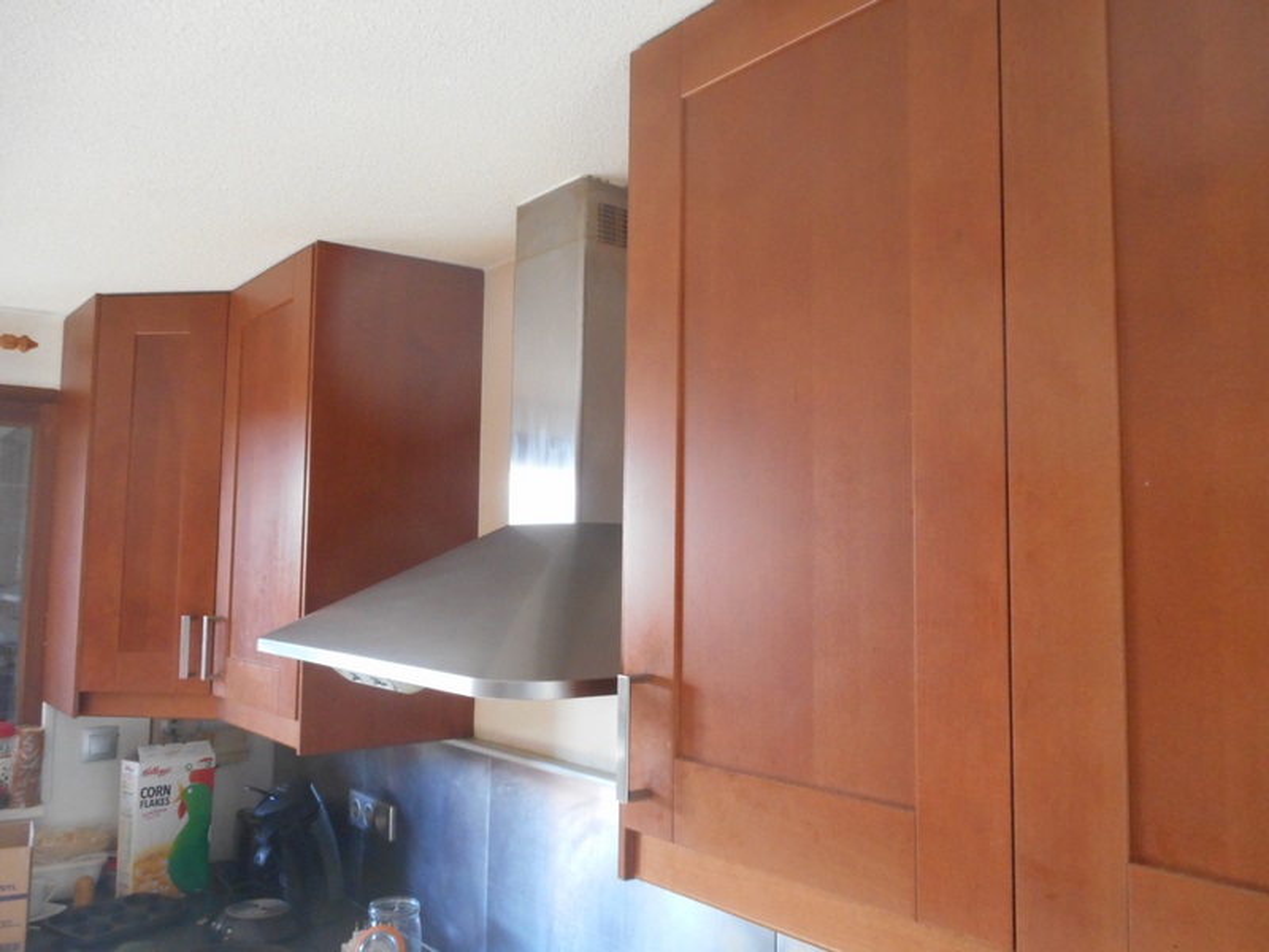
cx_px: 634
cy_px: 476
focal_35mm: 29
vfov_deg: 48.2
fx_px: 1063
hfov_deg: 61.7
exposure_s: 1/25
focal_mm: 5.2
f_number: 4
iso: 400
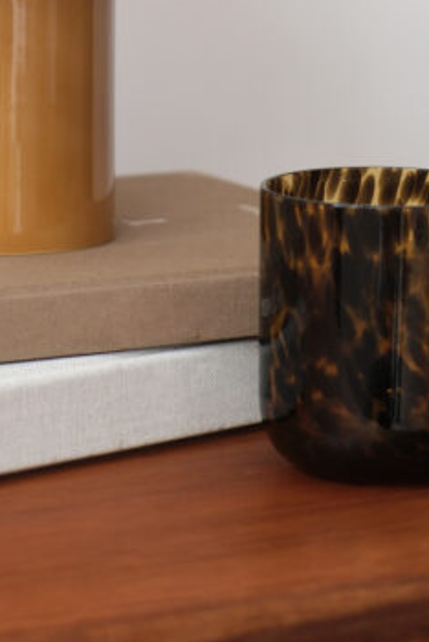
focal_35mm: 155
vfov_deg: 13.0
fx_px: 2765
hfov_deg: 8.8
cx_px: 23
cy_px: -83
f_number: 2
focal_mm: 35
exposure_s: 1/70
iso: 125
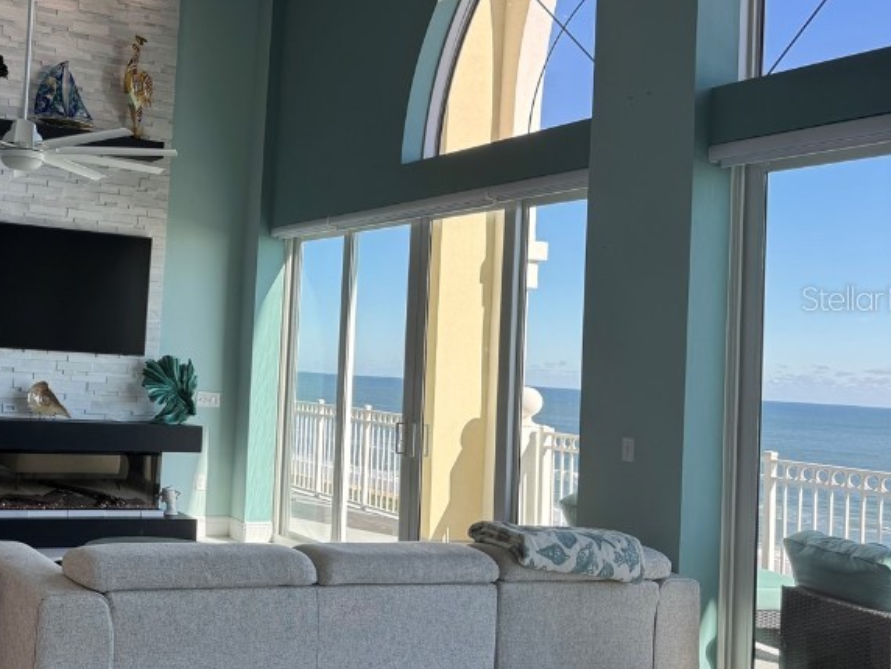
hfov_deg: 41.5
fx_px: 1107
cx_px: 151
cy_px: 298
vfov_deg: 33.6
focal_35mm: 43
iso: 80
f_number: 1.78
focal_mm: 6.76
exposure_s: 1/285
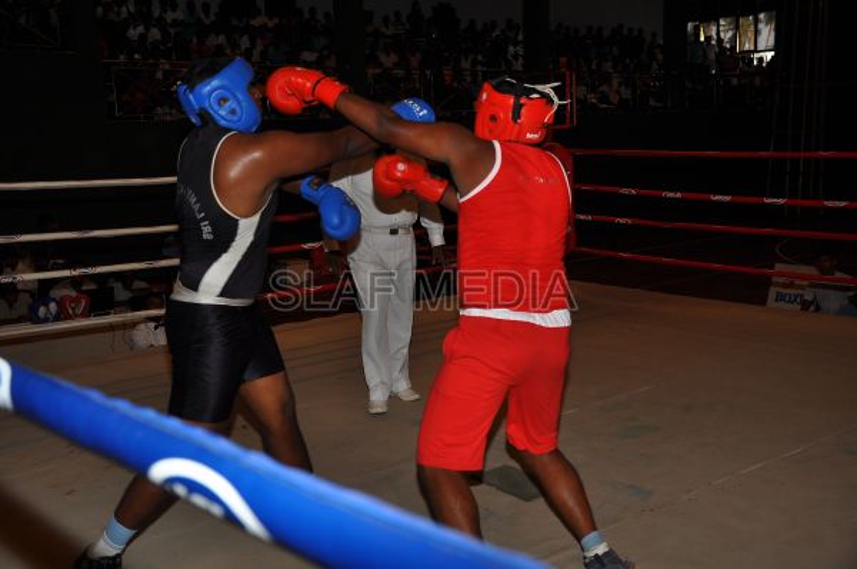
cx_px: 428
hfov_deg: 46.5
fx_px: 998
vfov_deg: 31.8
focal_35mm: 42
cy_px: 284
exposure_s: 1/90
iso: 200
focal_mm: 28
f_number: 5.6
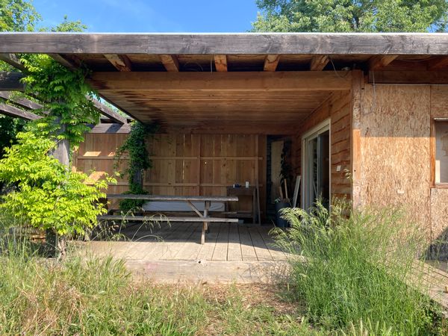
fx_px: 362
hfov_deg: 63.4
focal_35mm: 28
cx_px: 224
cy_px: 168
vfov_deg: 49.7
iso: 20
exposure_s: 1/615
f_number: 1.8
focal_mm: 3.99
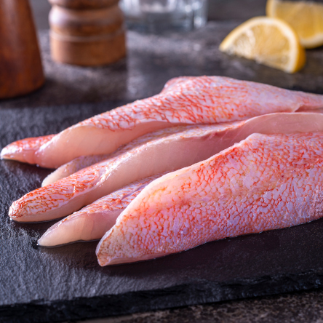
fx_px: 750
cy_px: 163
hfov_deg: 24.2
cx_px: 211
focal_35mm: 71
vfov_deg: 24.3
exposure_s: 1/160
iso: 100
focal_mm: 55
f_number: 8
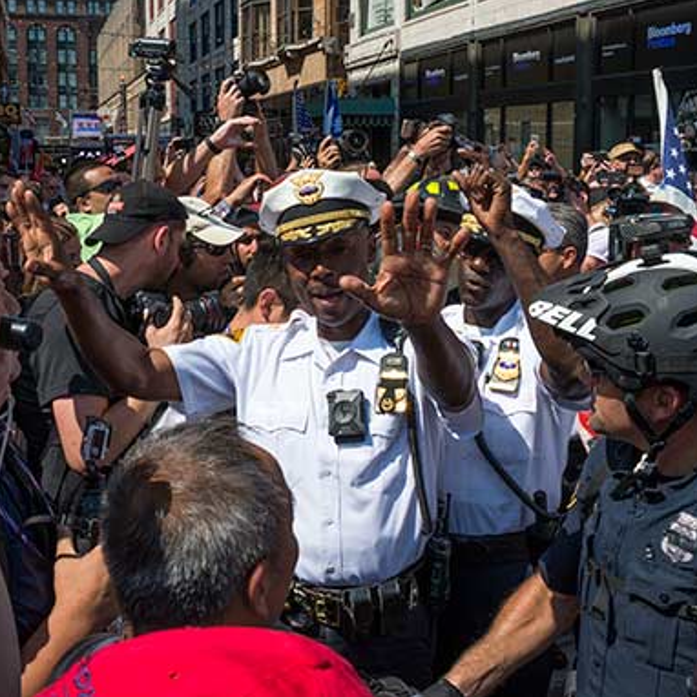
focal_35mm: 31
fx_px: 706
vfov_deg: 52.5
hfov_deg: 52.3
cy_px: 346
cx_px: 405
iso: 250
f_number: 13
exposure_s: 1/500
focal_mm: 24
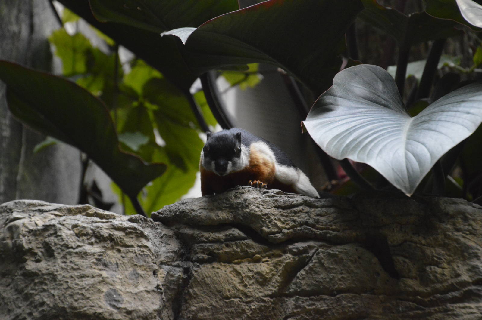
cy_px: 160
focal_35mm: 150
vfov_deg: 9.1
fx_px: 2007
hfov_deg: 13.7
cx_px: 241
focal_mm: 100
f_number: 5.6
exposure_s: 1/30
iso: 3200
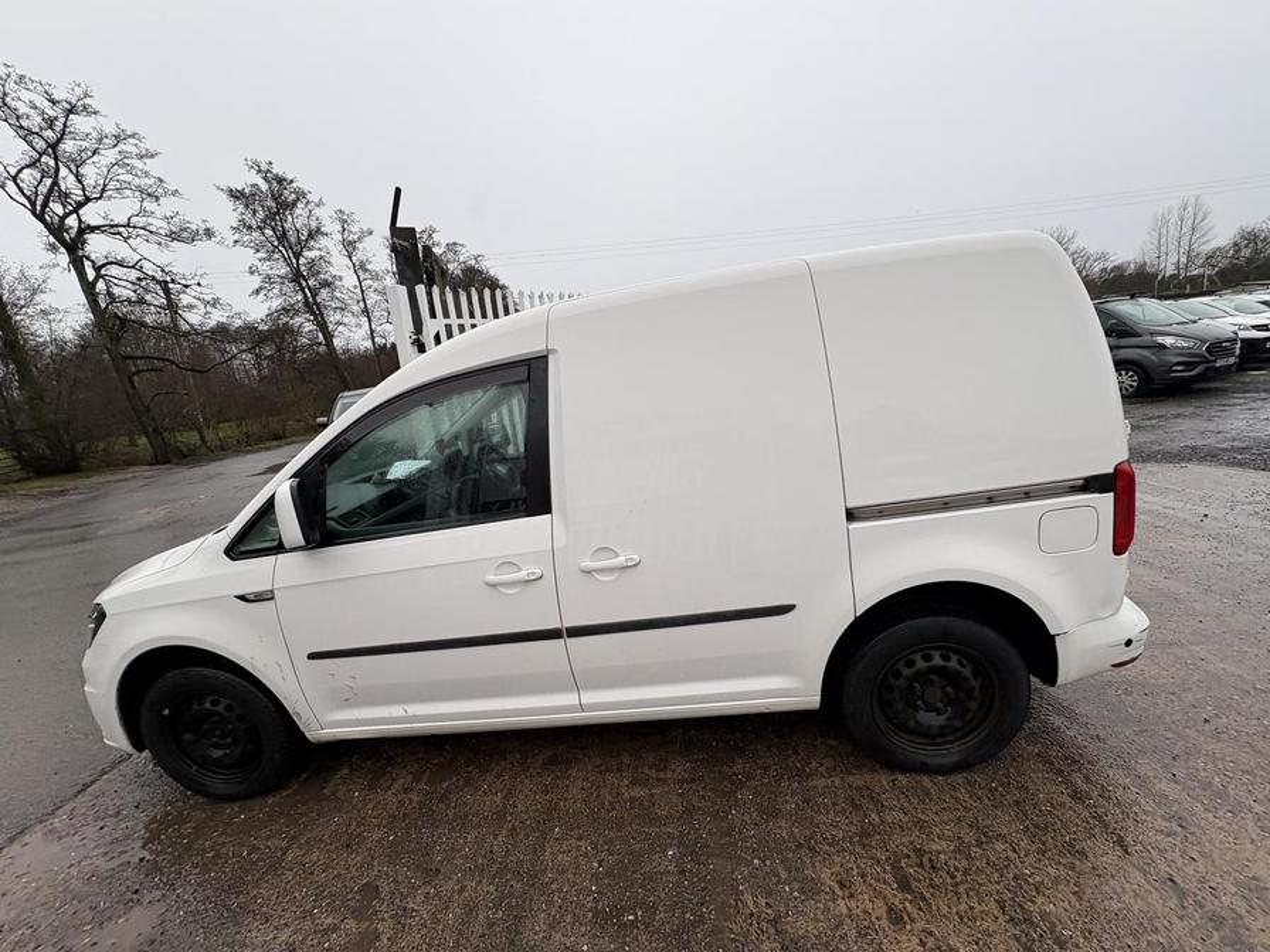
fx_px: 514
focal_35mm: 14
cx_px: 635
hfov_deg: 102.1
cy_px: 476
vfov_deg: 85.7
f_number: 2.2
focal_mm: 2.22
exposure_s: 1/107
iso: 40
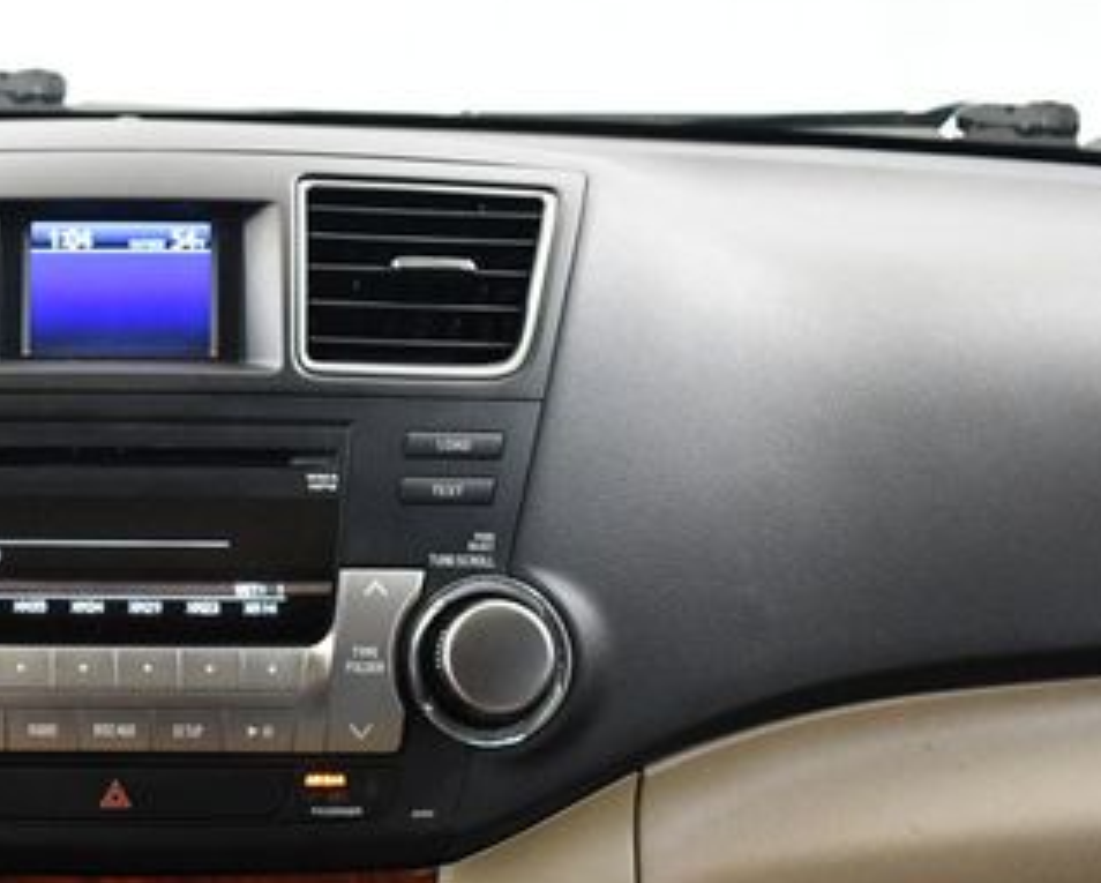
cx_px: 128
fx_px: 2218
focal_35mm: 68
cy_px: 606
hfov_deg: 27.0
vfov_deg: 22.4
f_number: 3.5
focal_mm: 18
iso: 3200
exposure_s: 1/60
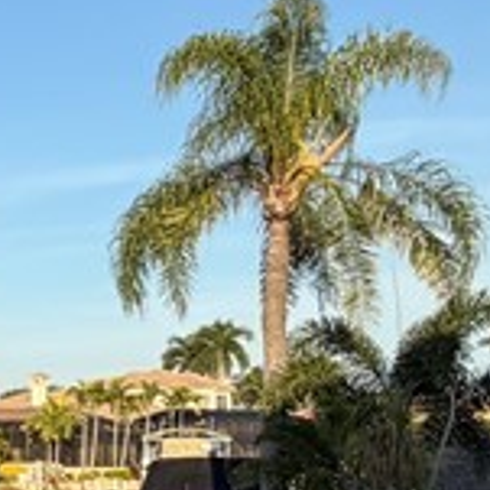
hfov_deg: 14.8
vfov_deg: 20.4
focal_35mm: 84
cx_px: -617
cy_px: 402
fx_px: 1345
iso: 32
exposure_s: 1/770
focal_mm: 2.22
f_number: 2.2
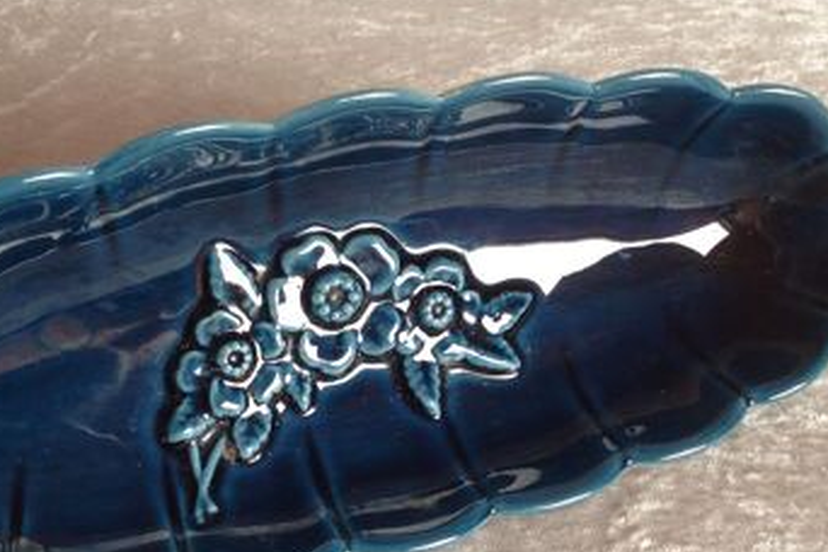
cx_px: 332
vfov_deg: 26.1
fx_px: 1173
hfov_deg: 38.7
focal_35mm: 51
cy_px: 418
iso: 50
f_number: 2.4
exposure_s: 1/17
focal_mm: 4.28
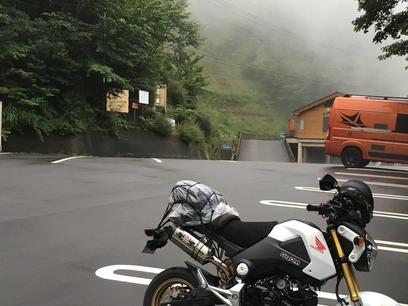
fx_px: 542
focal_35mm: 46
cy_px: 188
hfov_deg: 41.1
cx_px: 243
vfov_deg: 31.4
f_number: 2.2
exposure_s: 1/30
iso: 25
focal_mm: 4.15
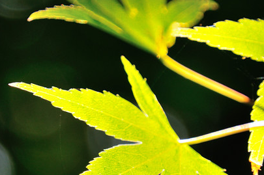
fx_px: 5552
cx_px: 56
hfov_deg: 2.7
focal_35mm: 758
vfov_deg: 1.8
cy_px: 111
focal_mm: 200
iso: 200
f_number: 7.1
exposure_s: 1/80
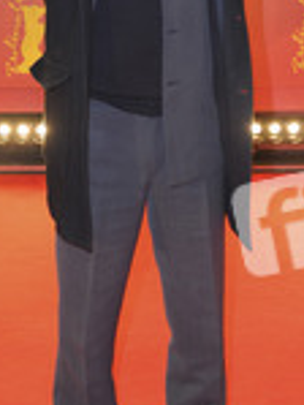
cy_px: 76
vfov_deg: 18.0
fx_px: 1263
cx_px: 125
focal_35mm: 108
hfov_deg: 13.7
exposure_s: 1/160
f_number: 5
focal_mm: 42
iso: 1000
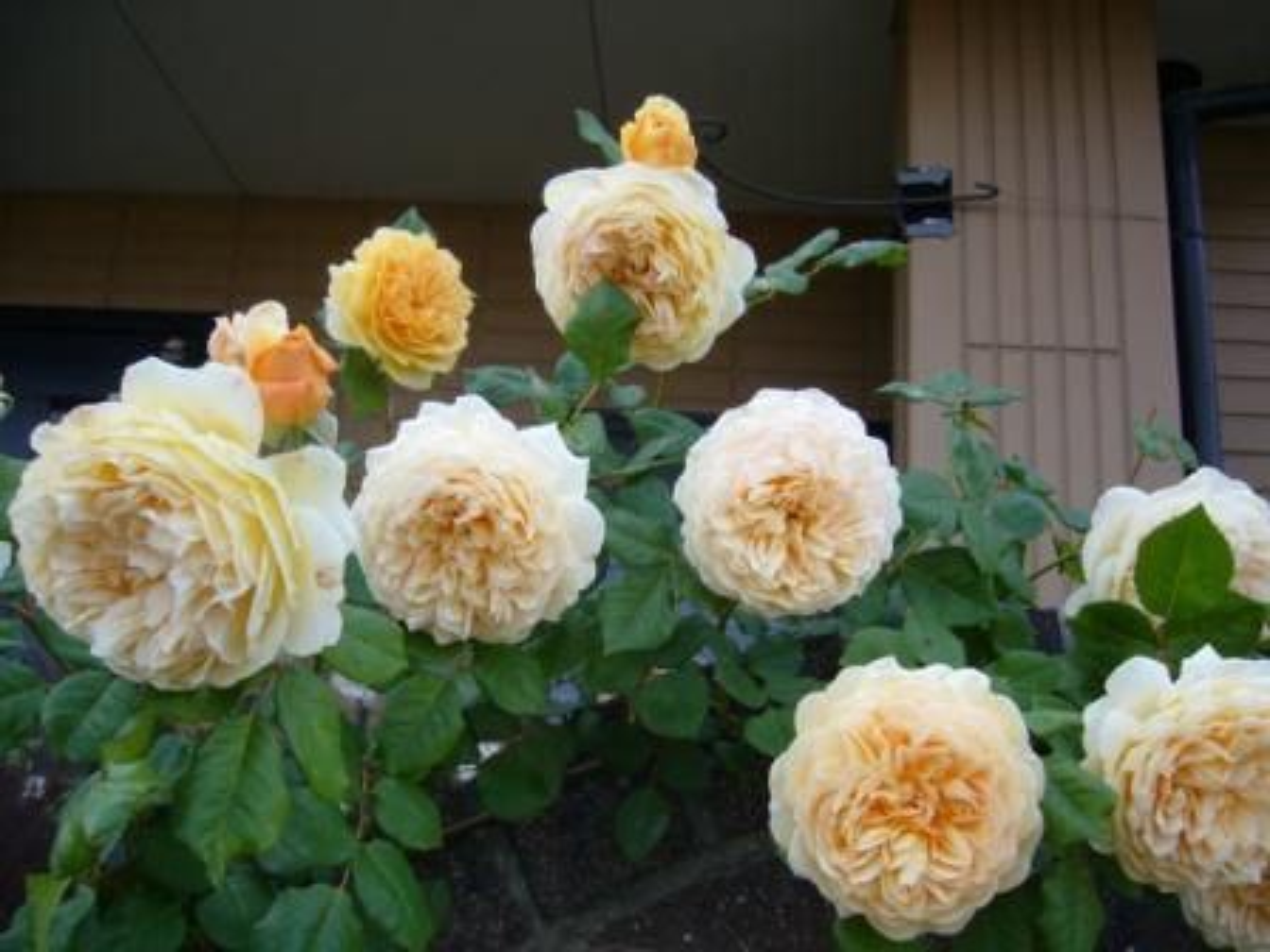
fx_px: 1284
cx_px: 635
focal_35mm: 35
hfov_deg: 52.6
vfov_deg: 40.7
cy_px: 476
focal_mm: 5.8
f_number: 2.8
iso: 80
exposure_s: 1/320
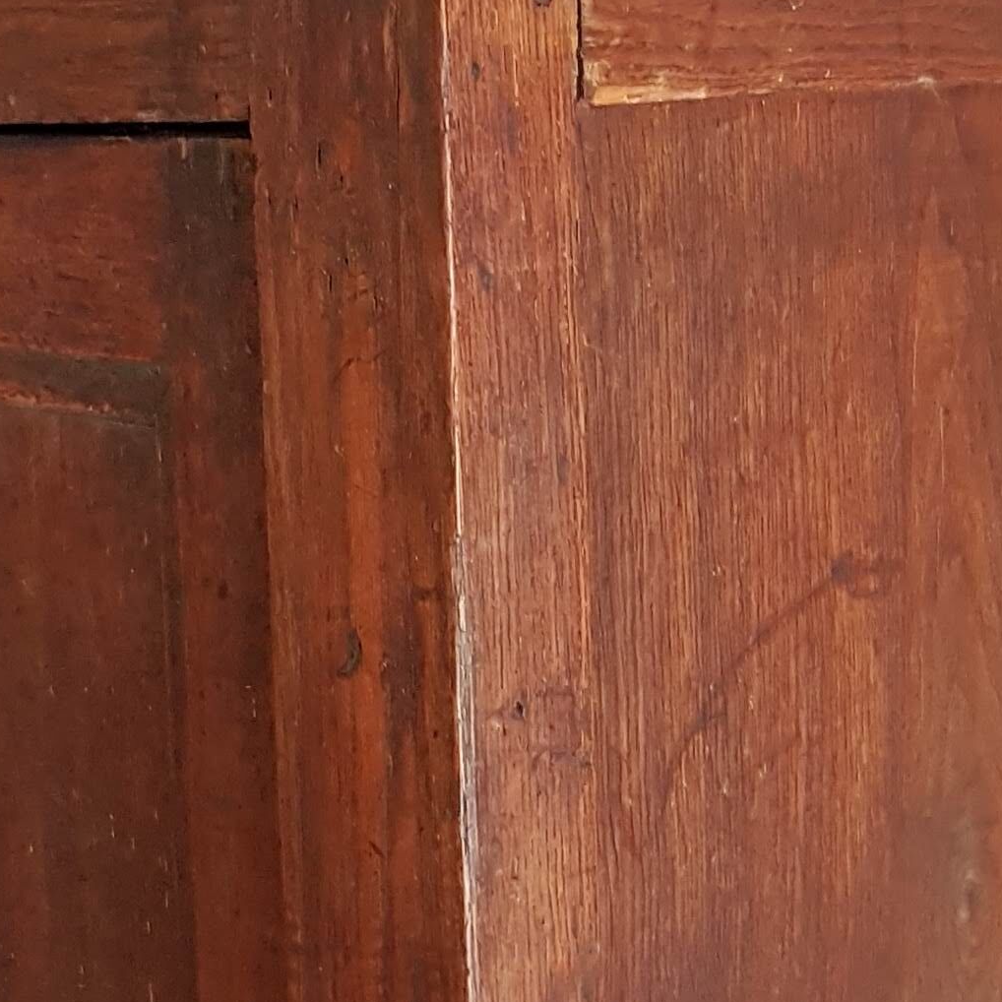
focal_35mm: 91
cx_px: 579
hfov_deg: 19.1
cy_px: 449
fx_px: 2980
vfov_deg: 19.1
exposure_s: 1/25
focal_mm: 4.2
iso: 200
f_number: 1.7
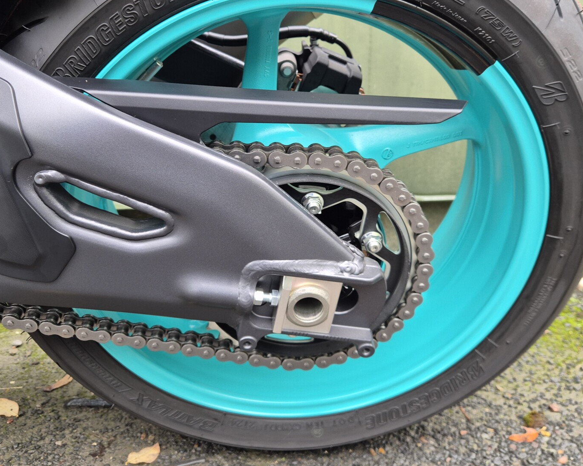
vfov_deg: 44.3
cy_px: 187
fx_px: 569
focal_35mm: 33
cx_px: 269
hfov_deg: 54.2
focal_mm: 5.4
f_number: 1.8
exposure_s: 1/100
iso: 160
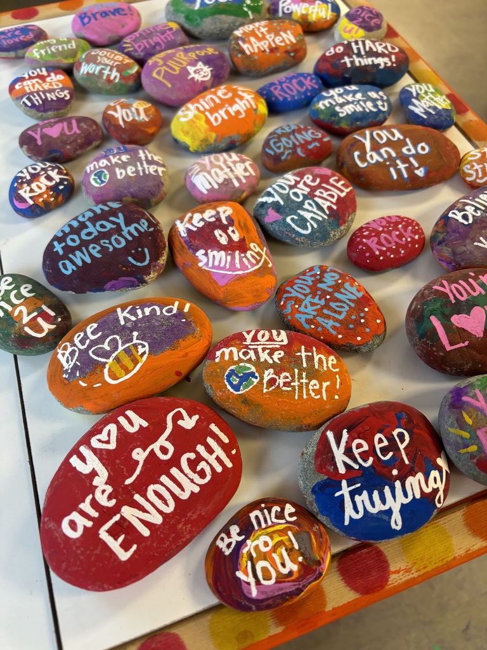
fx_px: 488
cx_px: 244
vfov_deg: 67.3
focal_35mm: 26
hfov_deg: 53.1
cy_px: 325
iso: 200
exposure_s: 1/60
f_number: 1.6
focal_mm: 5.96
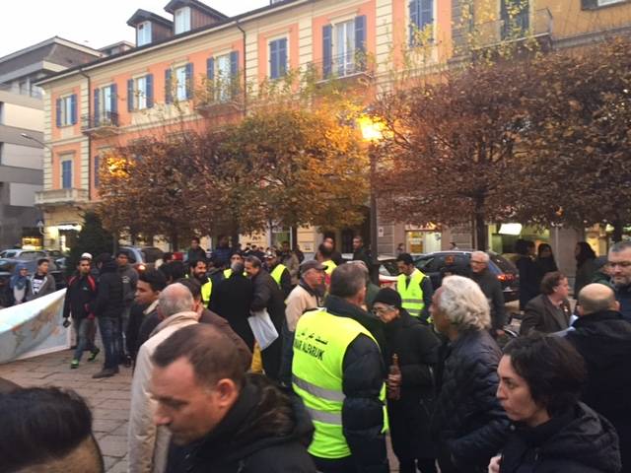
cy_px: 236
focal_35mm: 29
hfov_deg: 61.7
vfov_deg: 48.2
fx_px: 529
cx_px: 316
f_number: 2.2
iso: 250
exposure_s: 1/33
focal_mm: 4.15
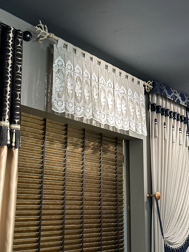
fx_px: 349
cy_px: 126
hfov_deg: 30.3
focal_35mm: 48
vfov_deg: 39.7
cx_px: 94
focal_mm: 6.86
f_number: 1.78
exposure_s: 1/100
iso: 80
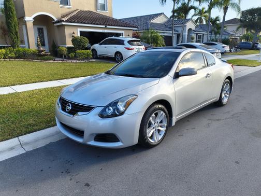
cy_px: 98
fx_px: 188
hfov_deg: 69.4
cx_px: 130
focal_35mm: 25
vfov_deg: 54.9
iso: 100
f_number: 1.7
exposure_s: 1/697
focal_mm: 4.68
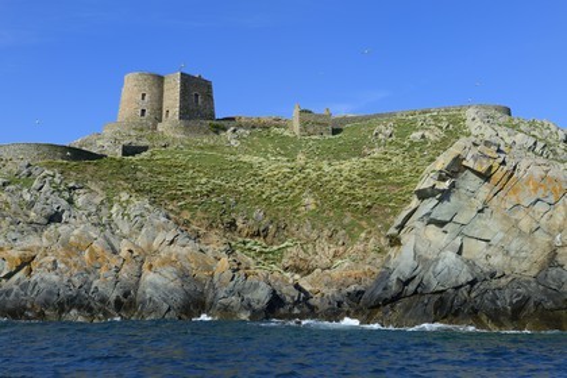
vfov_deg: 28.1
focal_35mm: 48
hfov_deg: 41.1
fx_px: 756
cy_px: 189
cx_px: 284
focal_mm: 48
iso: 400
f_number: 9
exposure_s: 1/800
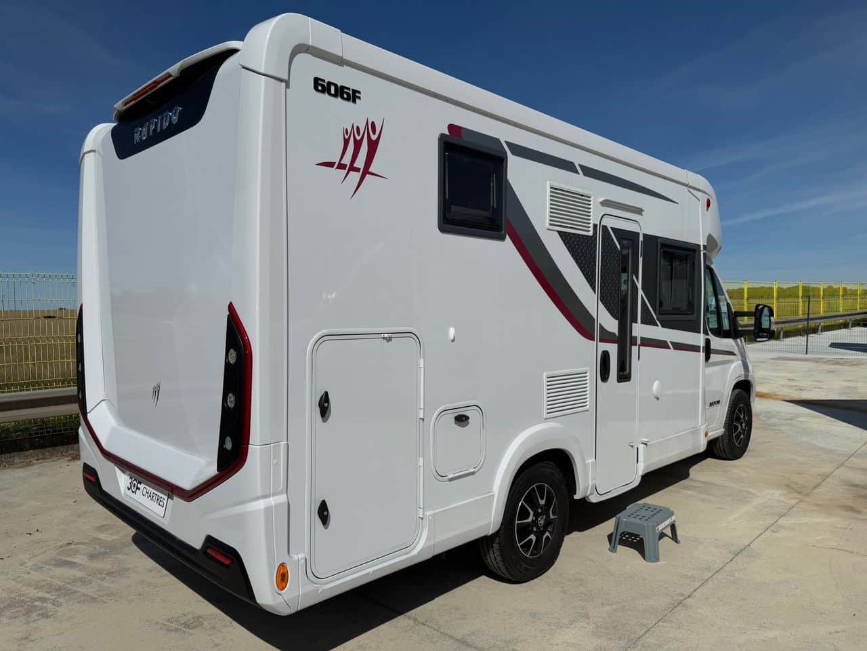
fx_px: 601
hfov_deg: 71.6
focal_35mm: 24
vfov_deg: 56.8
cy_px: 326
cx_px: 434
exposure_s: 1/14286
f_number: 1.78
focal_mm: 6.76
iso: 64
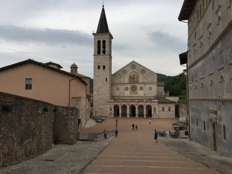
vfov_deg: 48.2
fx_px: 194
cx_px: 116
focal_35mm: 29
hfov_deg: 61.7
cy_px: 87
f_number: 2.2
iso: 32
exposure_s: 1/2475
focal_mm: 4.15
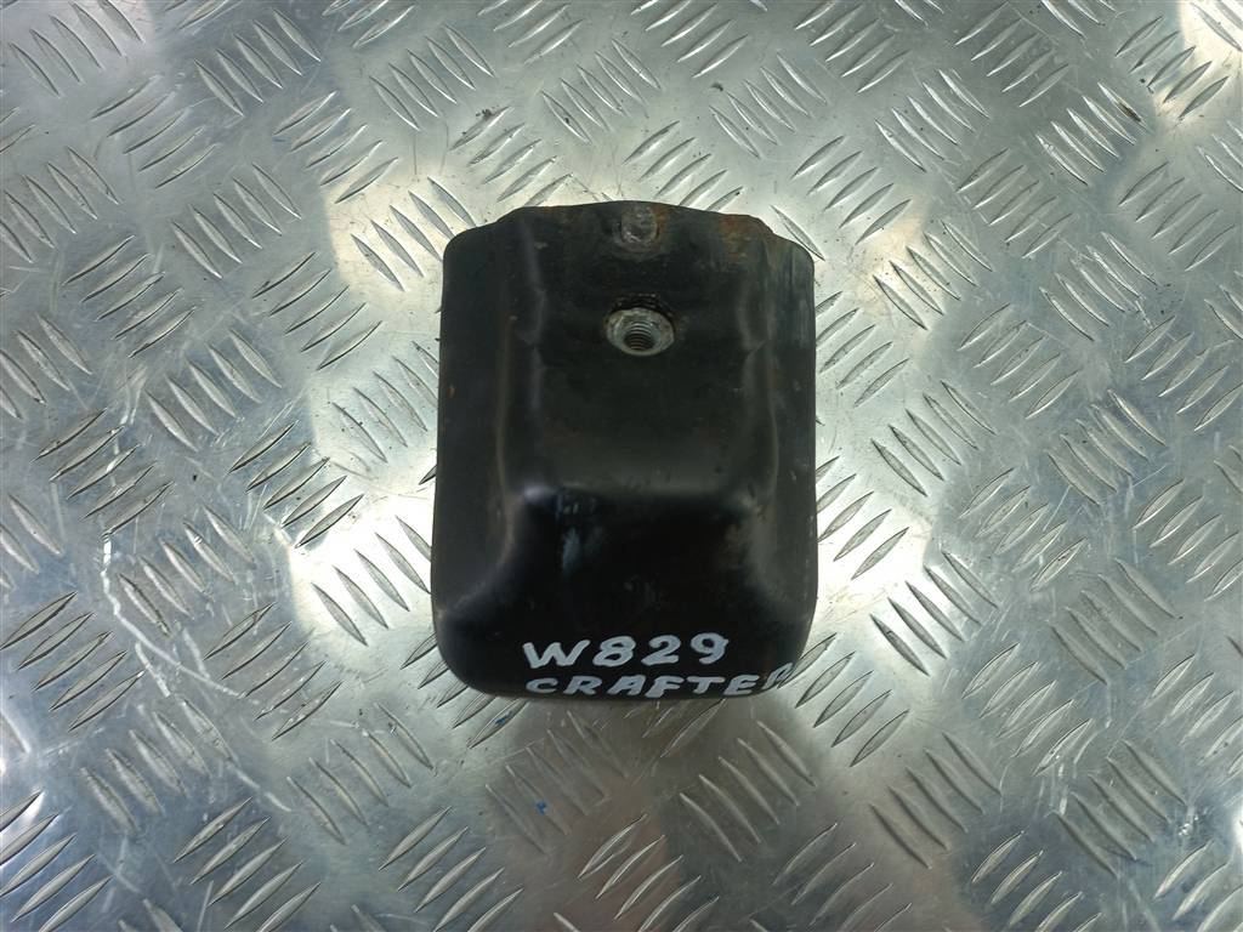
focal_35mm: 25
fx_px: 898
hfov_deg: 69.4
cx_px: 622
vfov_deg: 54.9
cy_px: 466
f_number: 1.8
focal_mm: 4.6
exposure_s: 1/50
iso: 40
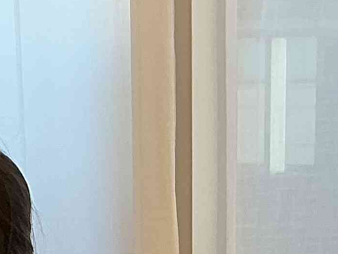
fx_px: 1631
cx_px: 74
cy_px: 659
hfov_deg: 11.8
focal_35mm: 167
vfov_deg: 8.0
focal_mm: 3
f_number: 1.8
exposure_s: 1/120
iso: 32
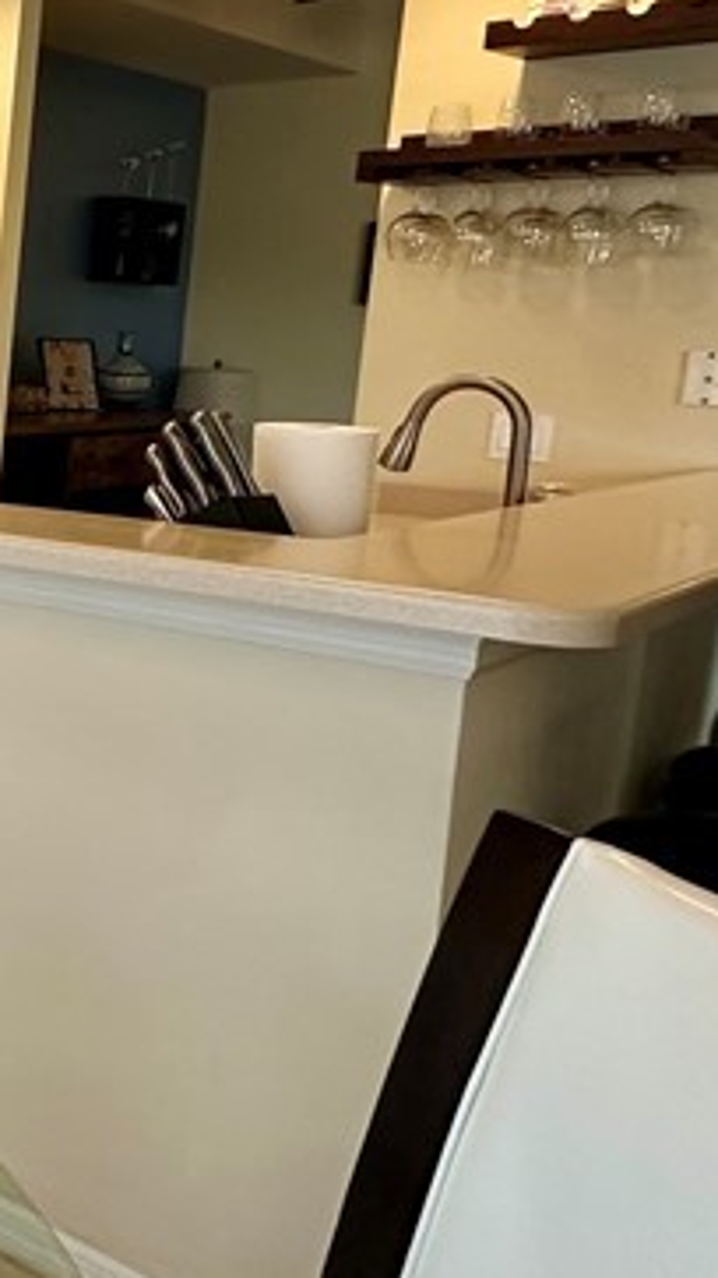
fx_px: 1456
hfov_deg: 18.8
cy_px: 500
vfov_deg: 47.0
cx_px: -676
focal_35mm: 43
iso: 200
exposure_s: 1/60
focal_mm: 2.22
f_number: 2.2
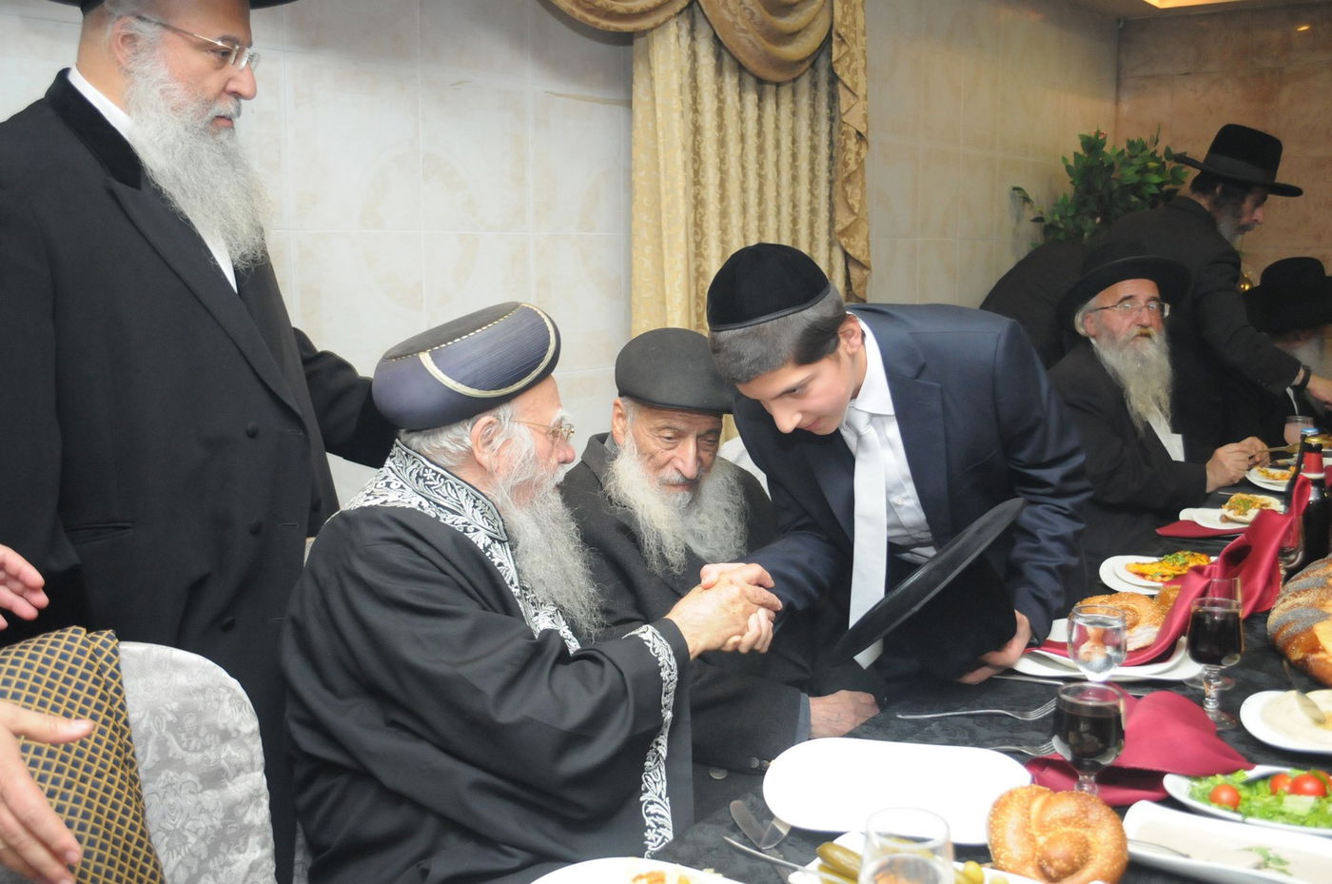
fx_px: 1330
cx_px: 666
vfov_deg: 36.8
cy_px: 442
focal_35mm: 36
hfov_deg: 53.2
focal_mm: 24
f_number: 4
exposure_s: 1/125
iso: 1600
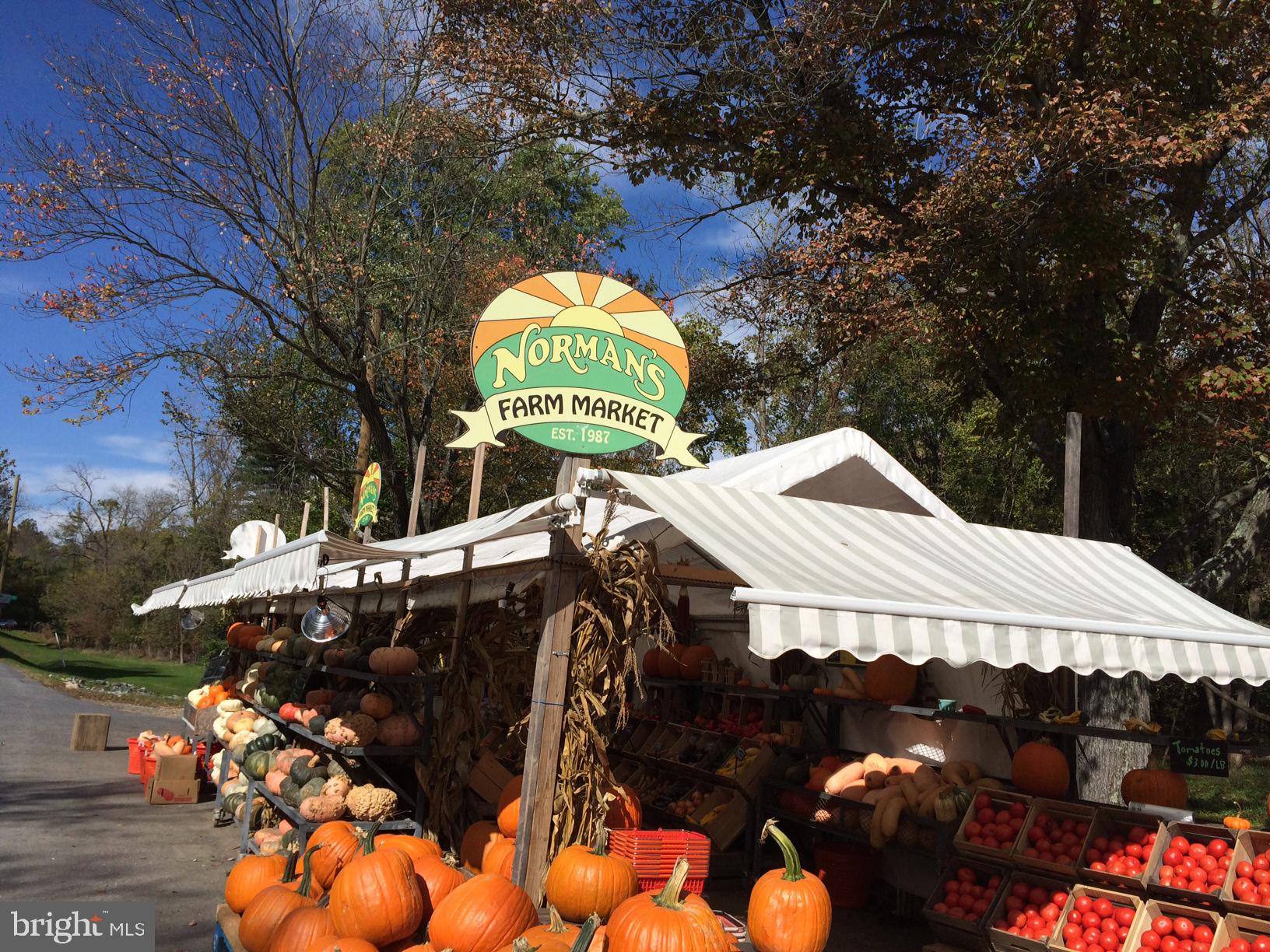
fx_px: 1101
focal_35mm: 30
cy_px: 476
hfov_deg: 60.0
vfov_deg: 46.8
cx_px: 635
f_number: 2.2
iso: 40
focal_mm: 4.12
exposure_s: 1/3731
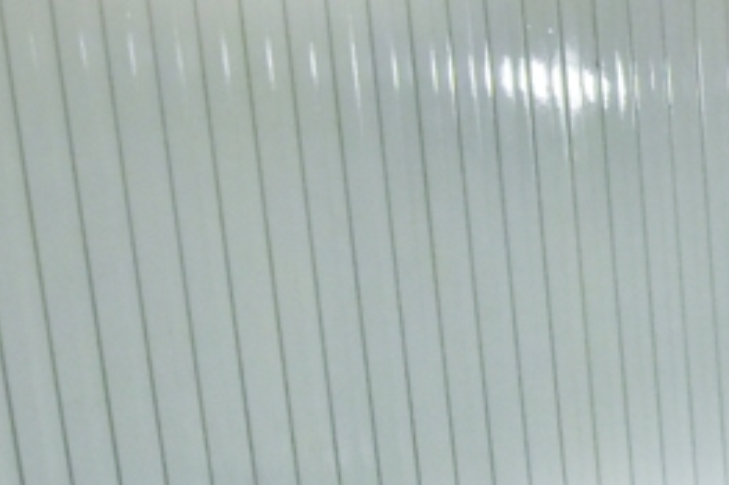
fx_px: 1336
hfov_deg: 21.4
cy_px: 558
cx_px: 1276
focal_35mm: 66
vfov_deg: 19.5
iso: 5000
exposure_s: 1/50
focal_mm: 16
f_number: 9
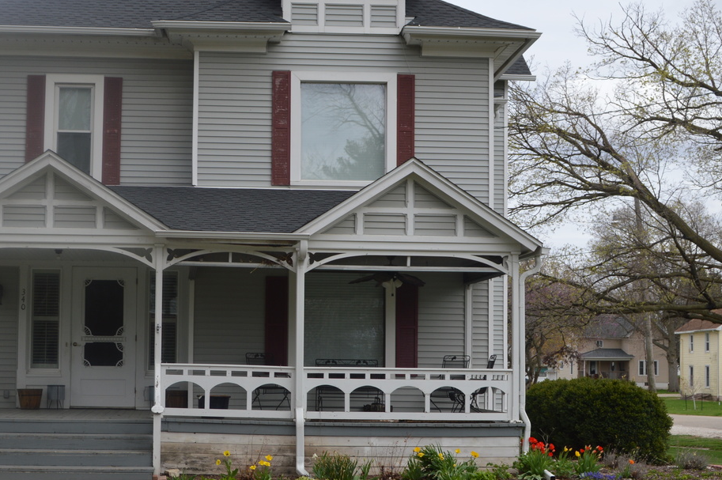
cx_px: 246
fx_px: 1282
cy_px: 295
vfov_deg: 21.2
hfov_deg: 31.2
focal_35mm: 64
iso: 100
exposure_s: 1/200
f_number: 7.1
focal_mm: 24
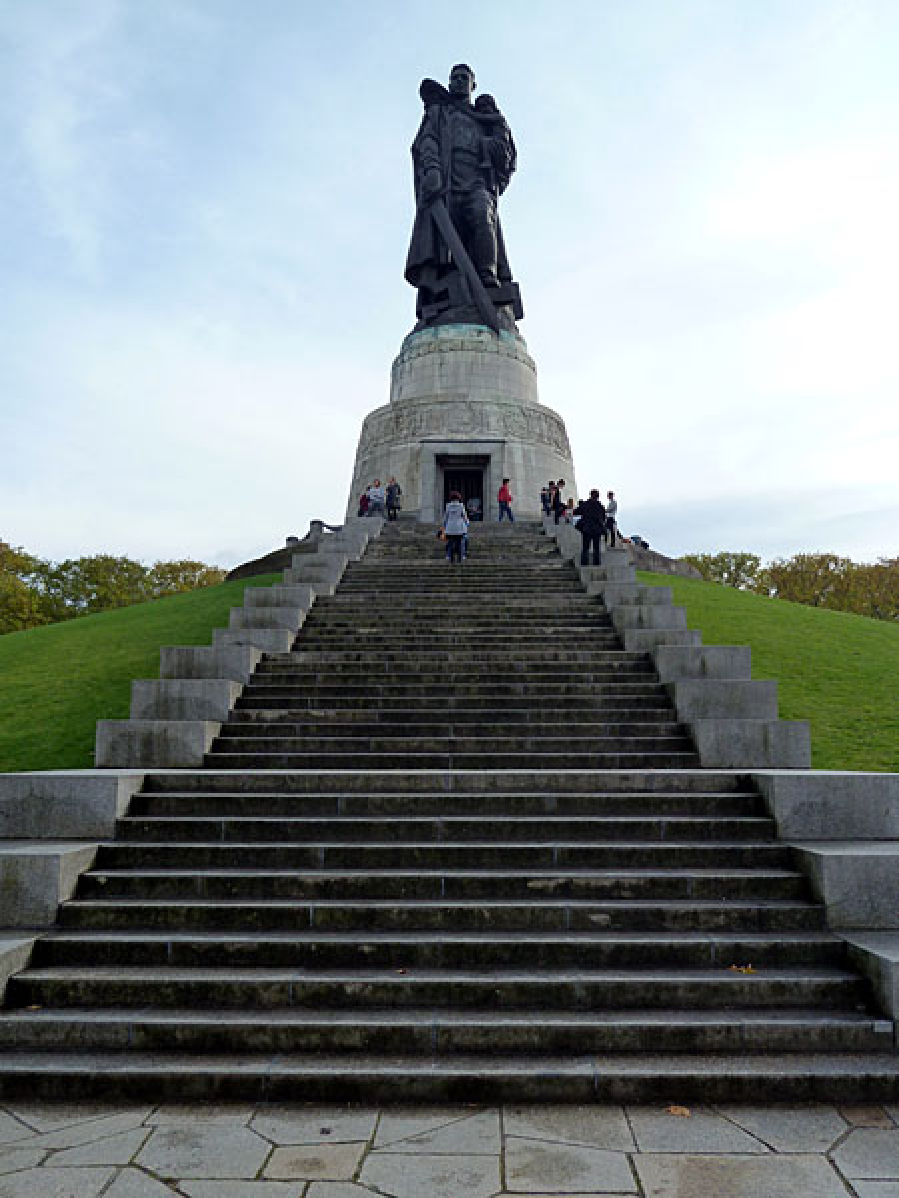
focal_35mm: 29
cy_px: 599
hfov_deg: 48.2
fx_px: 1004
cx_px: 450
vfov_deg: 61.7
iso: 125
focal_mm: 4.7
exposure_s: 1/500
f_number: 4
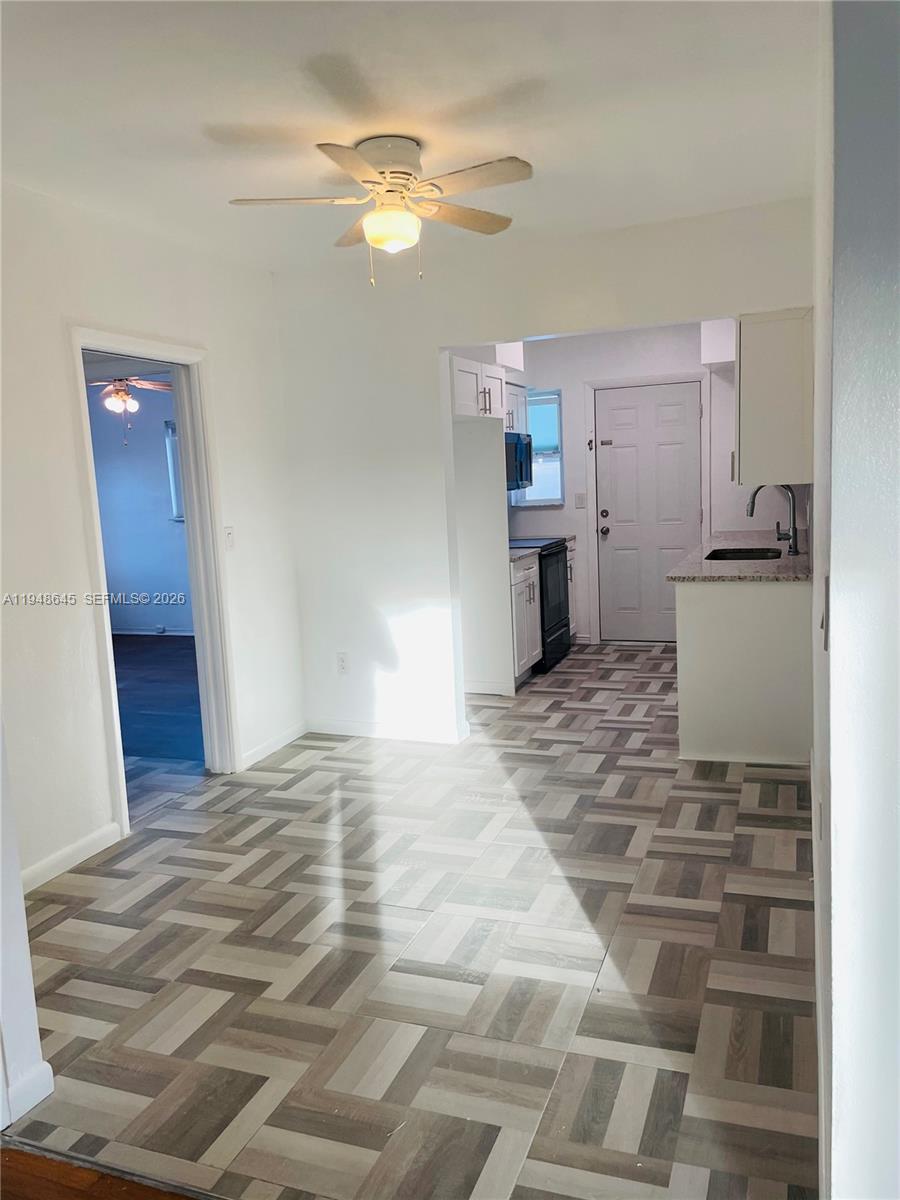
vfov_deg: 67.3
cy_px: 600
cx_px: 450
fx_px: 901
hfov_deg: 53.1
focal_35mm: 26
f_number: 1.6
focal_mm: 4.2
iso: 50
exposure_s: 1/120
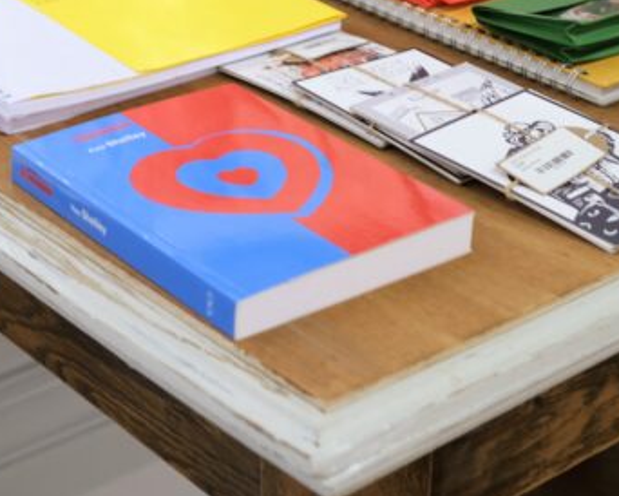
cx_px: 378
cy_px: 33
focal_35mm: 90
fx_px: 1650
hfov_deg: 21.2
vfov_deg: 16.8
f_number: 2.8
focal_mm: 27
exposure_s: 1/30
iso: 500
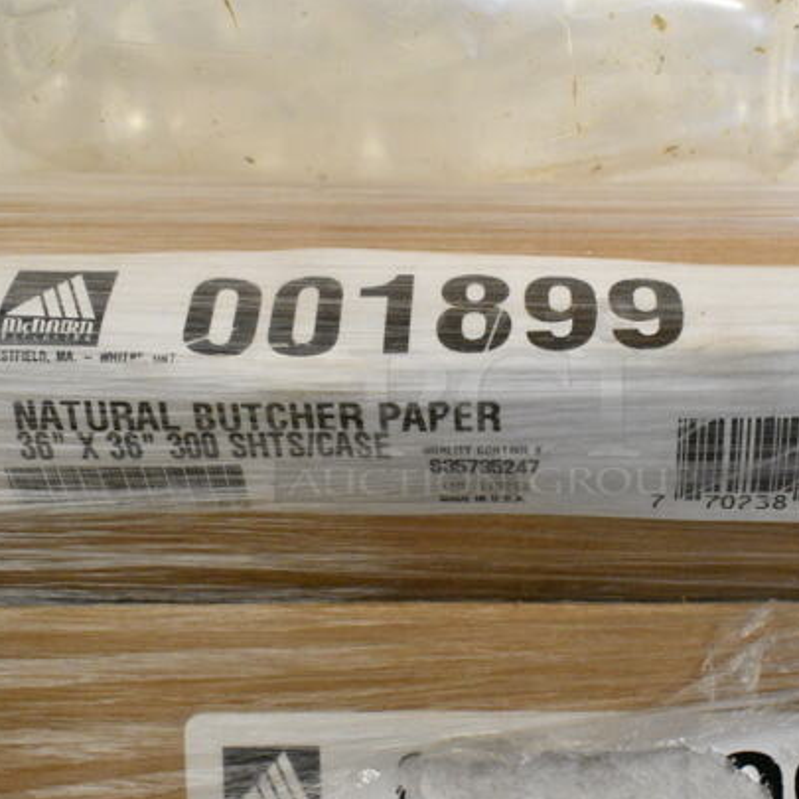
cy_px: 399
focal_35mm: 50
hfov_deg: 33.9
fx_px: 1306
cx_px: 495
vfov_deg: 34.0
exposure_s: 1/125
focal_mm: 26
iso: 6400
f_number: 5.6
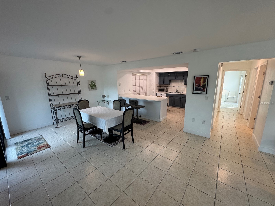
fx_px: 111
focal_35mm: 14
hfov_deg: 102.1
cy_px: 103
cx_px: 138
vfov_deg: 85.7
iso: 160
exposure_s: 1/120
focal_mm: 2.22
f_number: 2.2
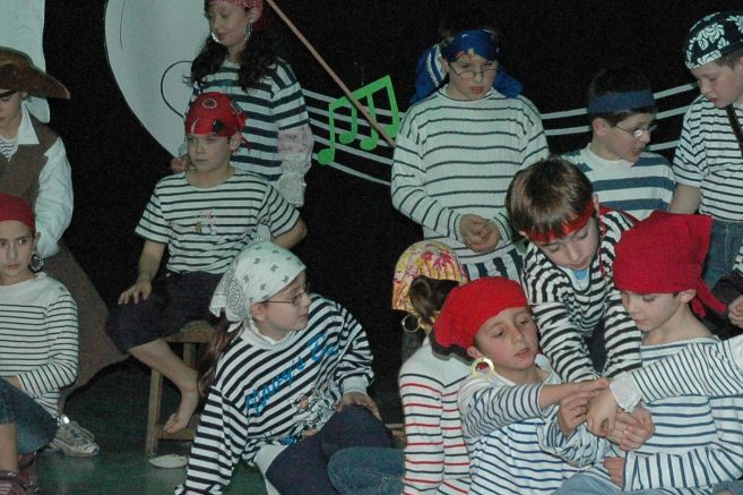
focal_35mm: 158
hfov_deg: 13.0
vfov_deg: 8.7
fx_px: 3258
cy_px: 176
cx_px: 416
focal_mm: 46
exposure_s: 1/60
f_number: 7.1
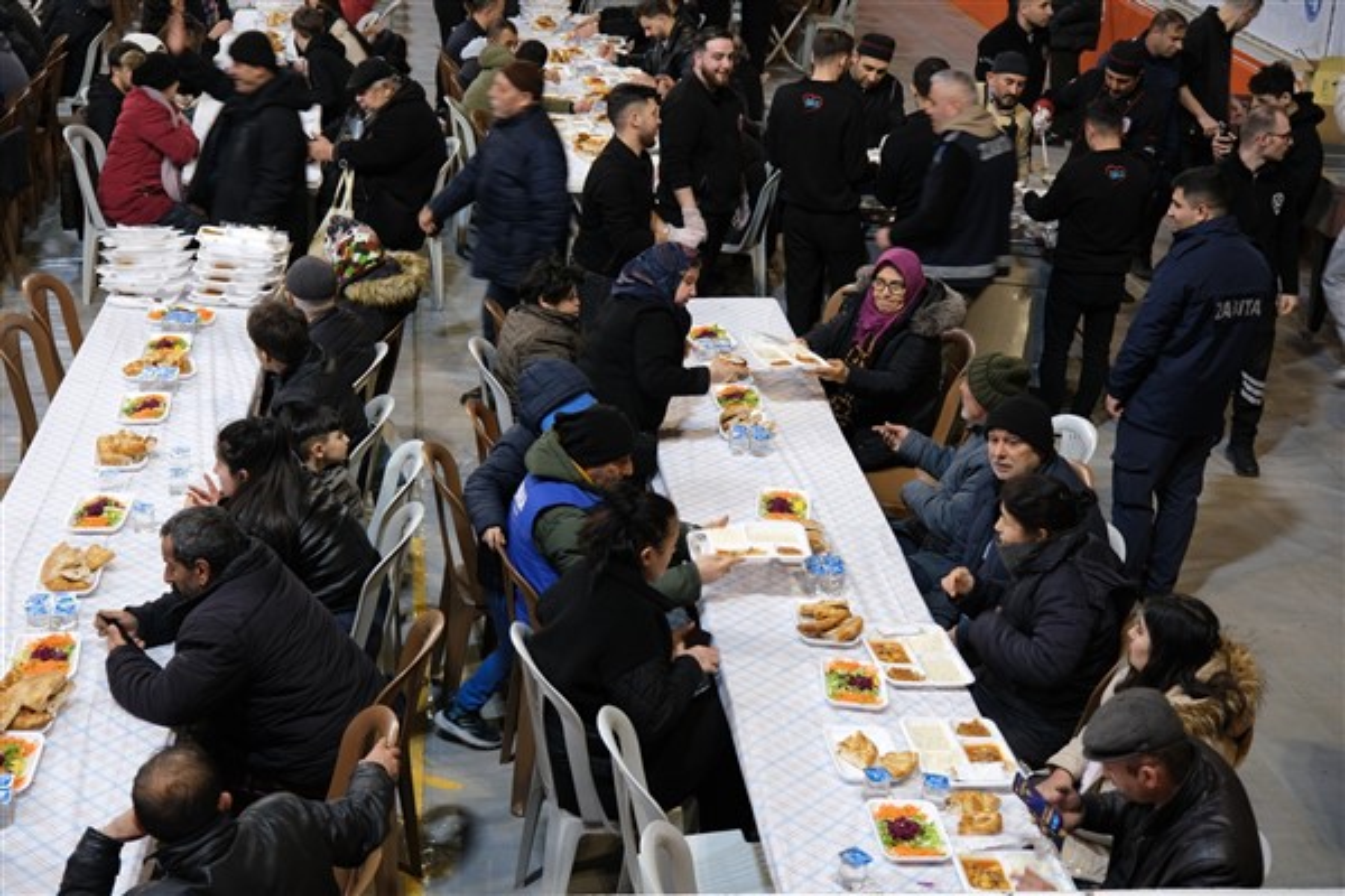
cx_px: 672
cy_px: 448
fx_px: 1905
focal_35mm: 51
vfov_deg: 26.5
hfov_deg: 38.9
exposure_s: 1/28
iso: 200
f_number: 2.8
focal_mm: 34
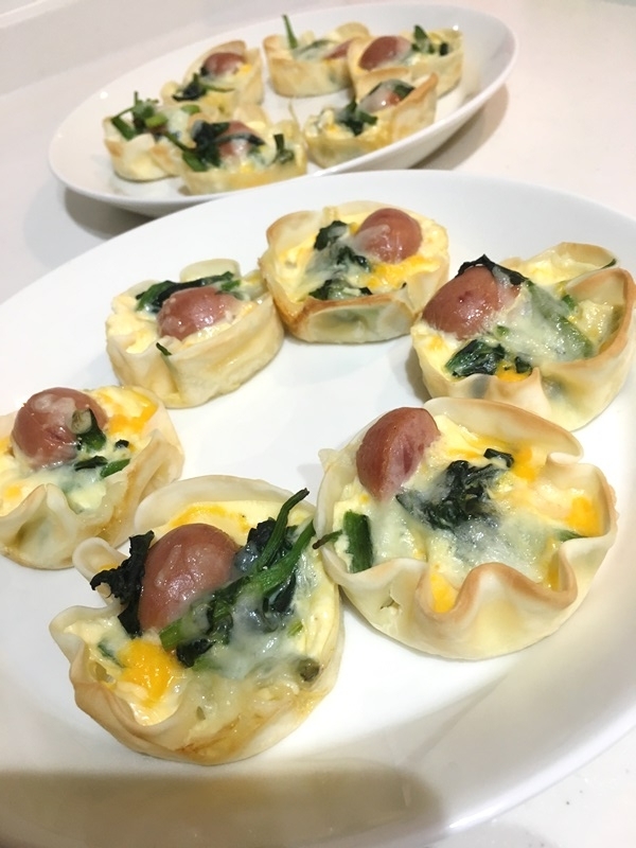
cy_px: 424
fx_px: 710
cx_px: 318
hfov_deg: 48.2
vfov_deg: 61.7
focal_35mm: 29
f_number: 2.2
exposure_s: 1/30
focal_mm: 4.15
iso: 100
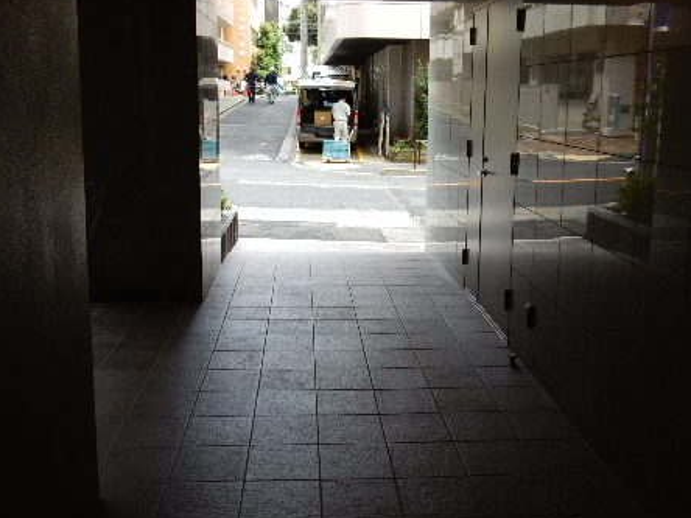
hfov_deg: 51.3
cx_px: 358
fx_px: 719
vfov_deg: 39.5
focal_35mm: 36
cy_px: 202
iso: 125
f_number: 3.7
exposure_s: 1/160
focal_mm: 4.5
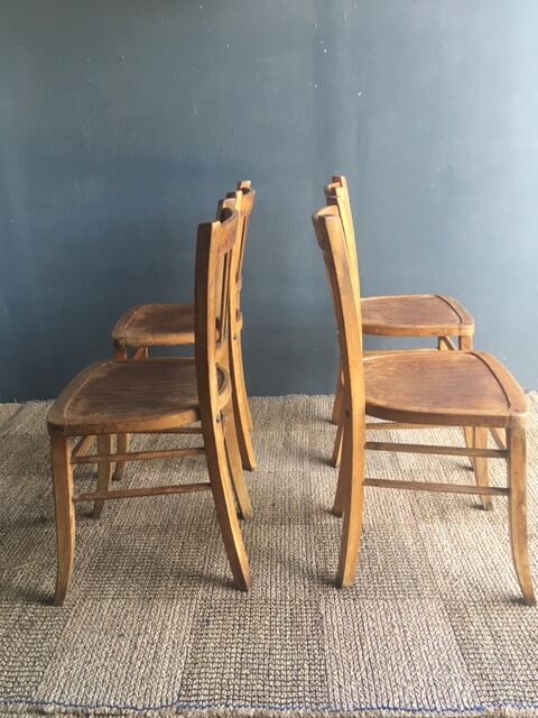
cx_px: 269
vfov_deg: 61.7
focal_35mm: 29
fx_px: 601
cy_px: 359
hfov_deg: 48.2
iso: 50
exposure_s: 1/33
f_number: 2.2
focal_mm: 4.15
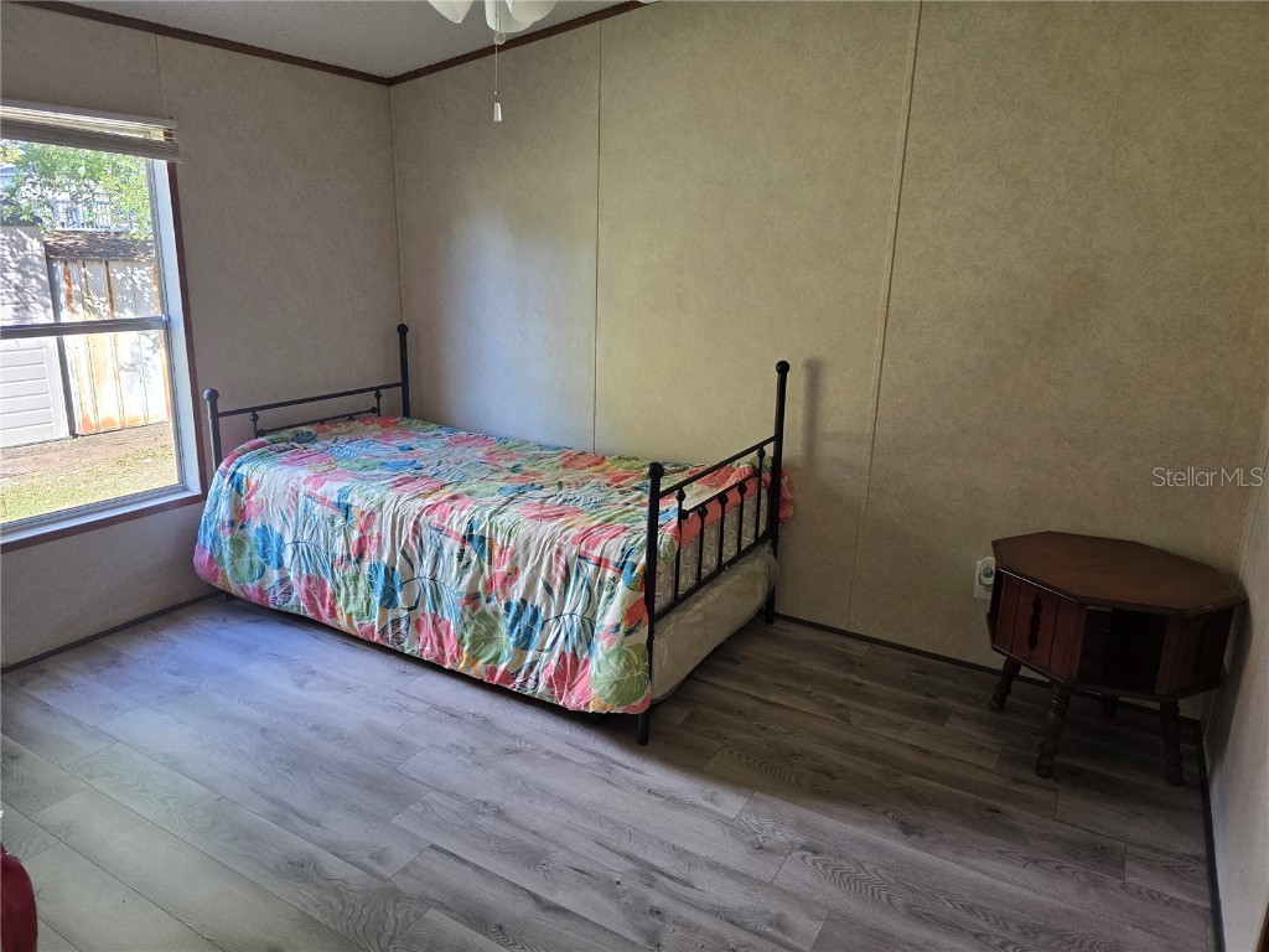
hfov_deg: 73.9
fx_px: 843
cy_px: 476
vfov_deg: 58.9
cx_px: 634
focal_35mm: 23
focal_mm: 6.3
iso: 200
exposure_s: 1/180
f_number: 1.7
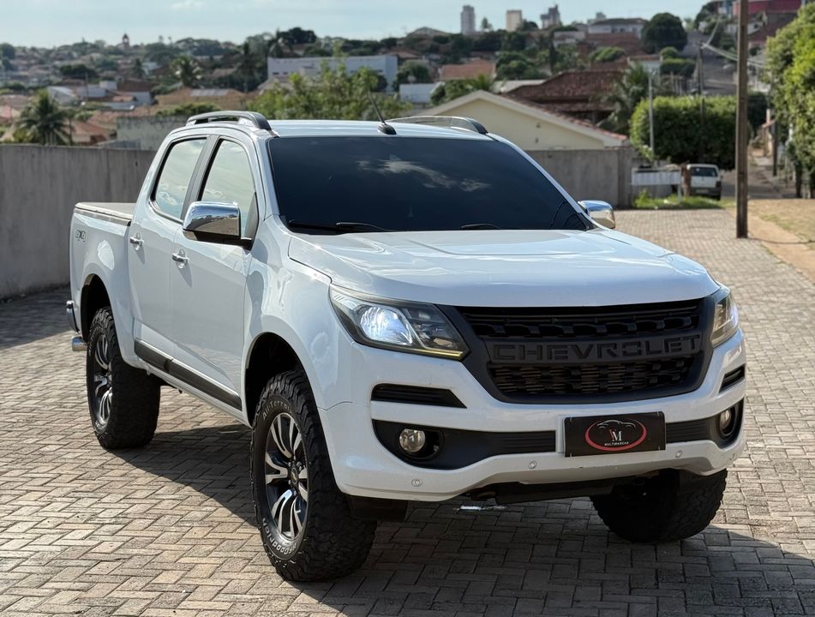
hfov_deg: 39.5
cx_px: 408
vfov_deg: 30.4
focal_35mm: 48
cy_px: 308
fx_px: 1134
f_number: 1.78
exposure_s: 1/3096
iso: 100
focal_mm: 6.76
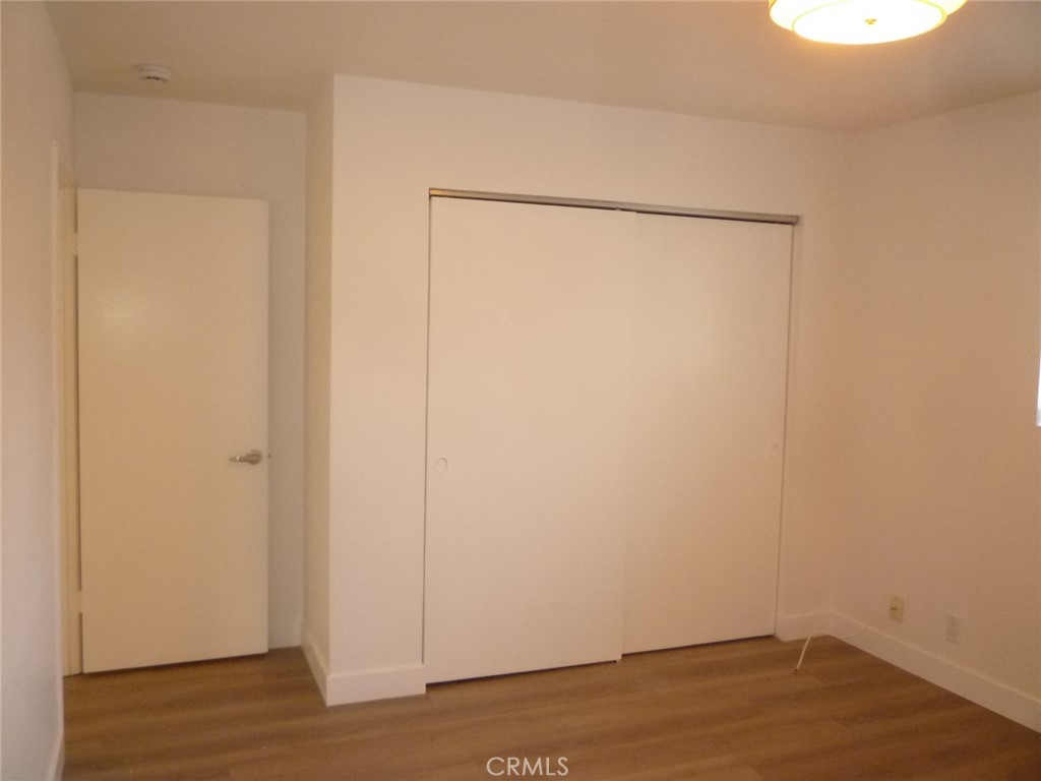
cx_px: 520
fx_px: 872
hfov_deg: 61.7
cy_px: 390
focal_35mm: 29
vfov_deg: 48.2
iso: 400
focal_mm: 5.2
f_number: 3.3
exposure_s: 1/30
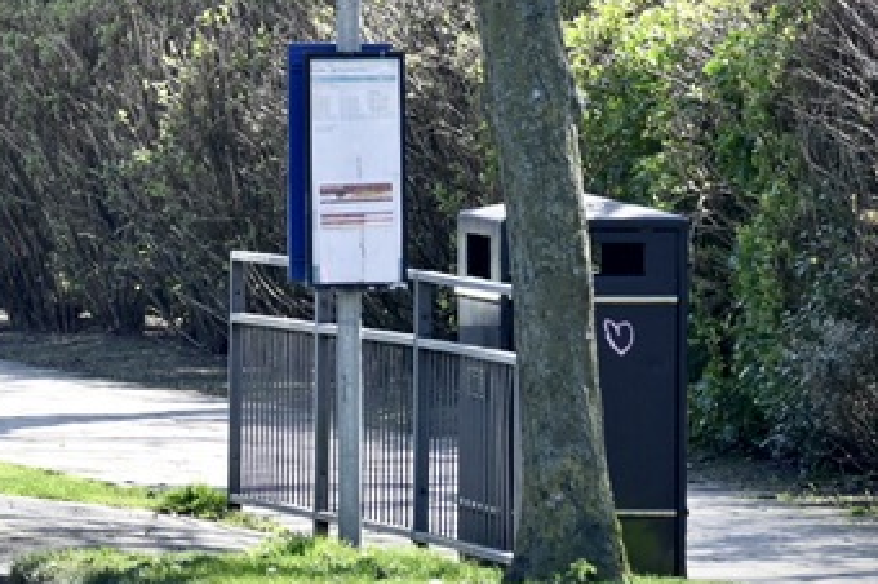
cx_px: -101
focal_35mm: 552
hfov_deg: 3.7
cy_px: -67
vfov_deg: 2.5
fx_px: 13440
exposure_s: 1/250
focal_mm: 115
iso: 250
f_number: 5
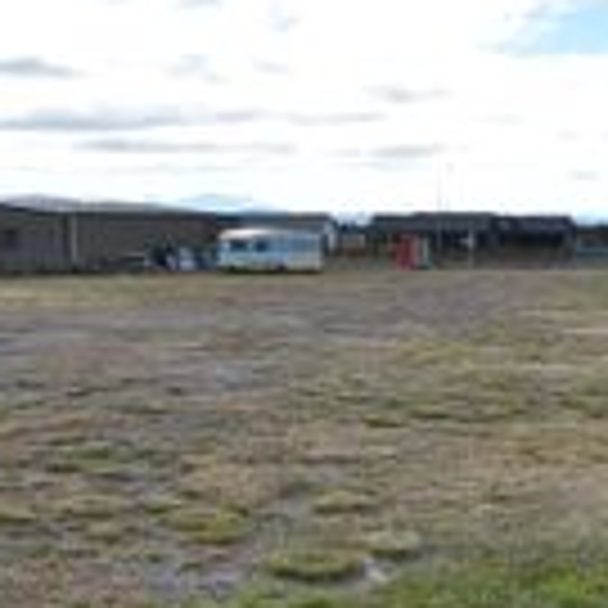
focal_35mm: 71
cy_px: 327
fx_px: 1411
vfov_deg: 24.3
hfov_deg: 23.2
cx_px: 626
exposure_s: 1/400
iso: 200
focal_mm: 16
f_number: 10
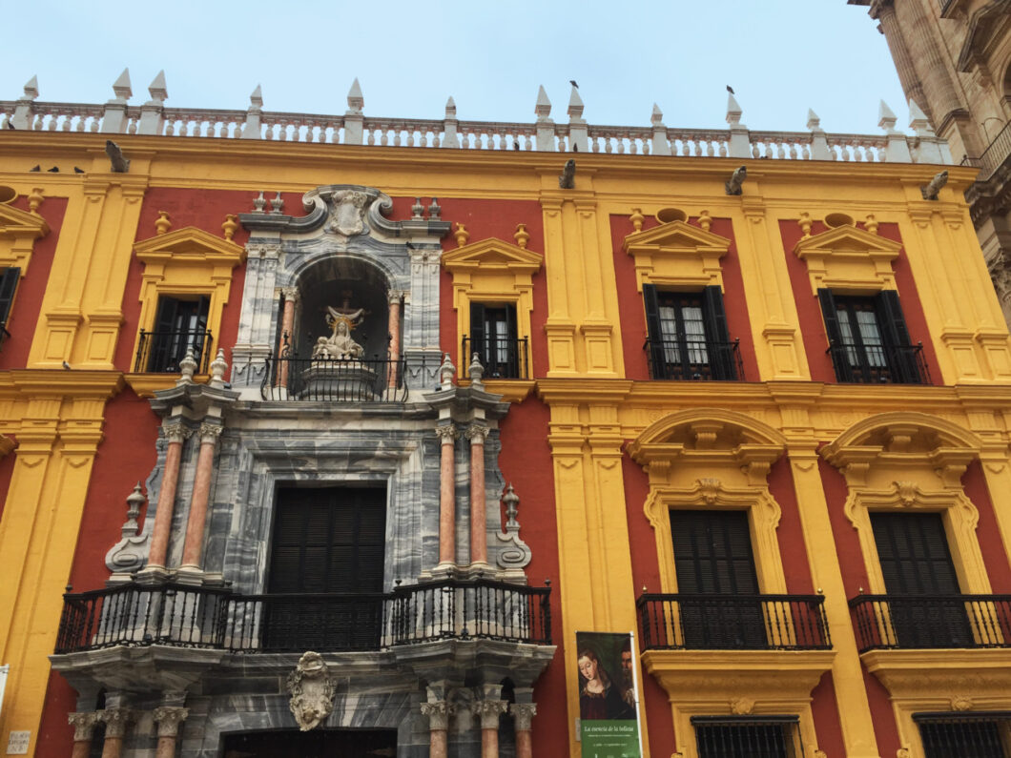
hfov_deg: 61.7
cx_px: 506
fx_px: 847
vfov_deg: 48.2
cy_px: 379
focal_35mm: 29
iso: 32
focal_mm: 4.15
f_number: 2.2
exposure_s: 1/1522
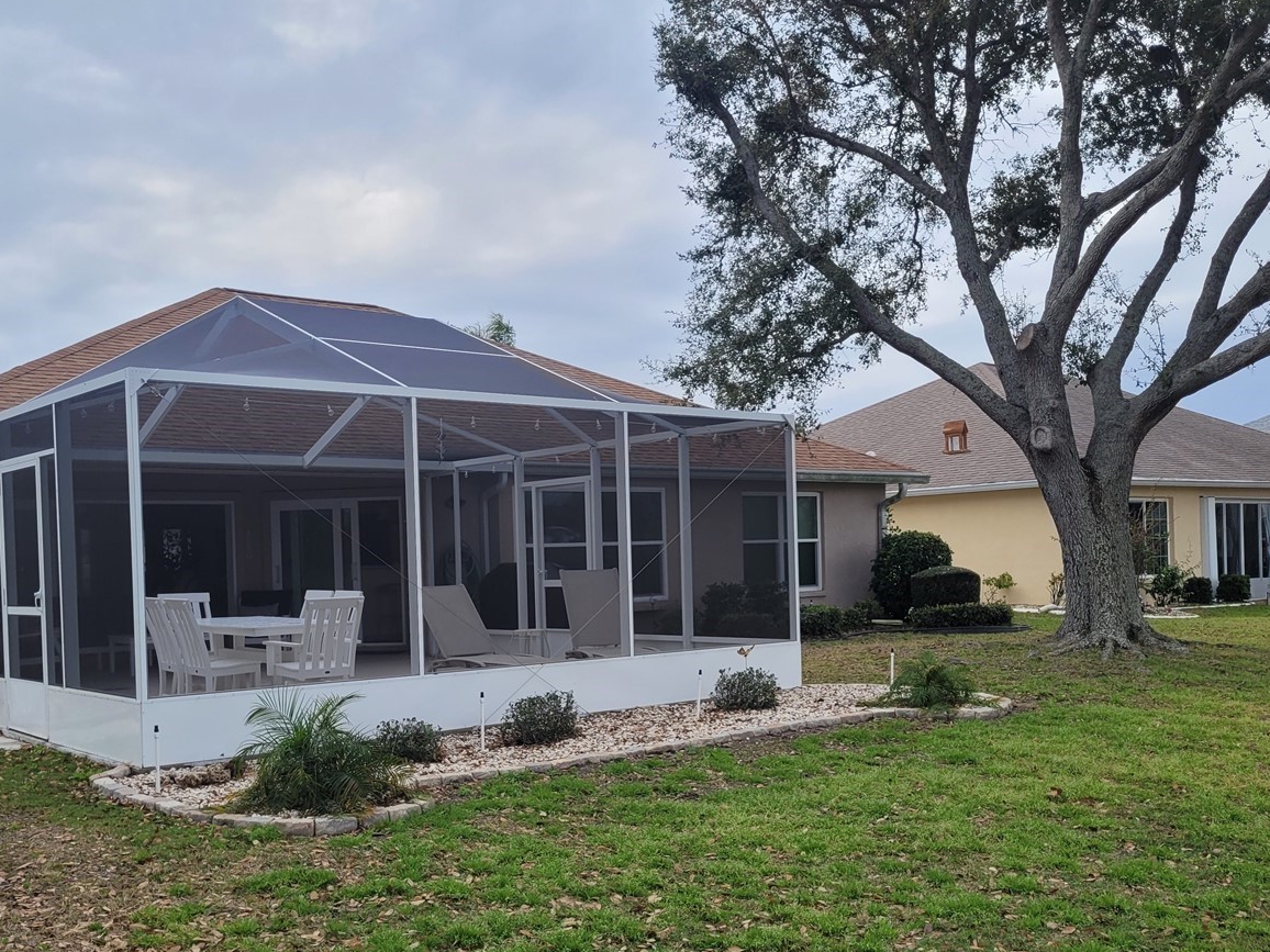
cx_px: 561
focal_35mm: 36
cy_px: 593
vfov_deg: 39.4
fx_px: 1321
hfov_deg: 51.2
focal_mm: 5.4
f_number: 1.8
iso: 40
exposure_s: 1/2450
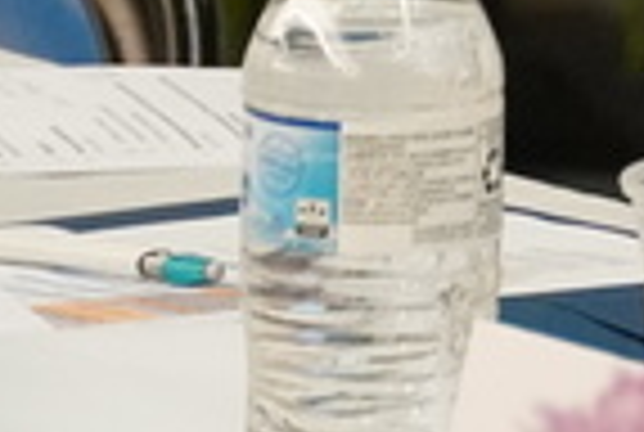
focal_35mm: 750
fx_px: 13445
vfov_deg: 1.8
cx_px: 1256
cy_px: -659
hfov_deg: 2.7
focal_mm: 70
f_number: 5.6
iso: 3200
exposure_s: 1/125
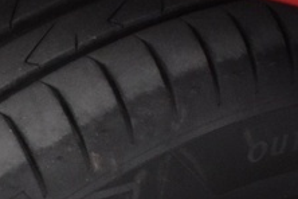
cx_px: 23
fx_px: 2723
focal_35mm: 329
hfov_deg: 6.3
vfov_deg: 4.1
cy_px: 485
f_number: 9
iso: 1250
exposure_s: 1/13
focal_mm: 30
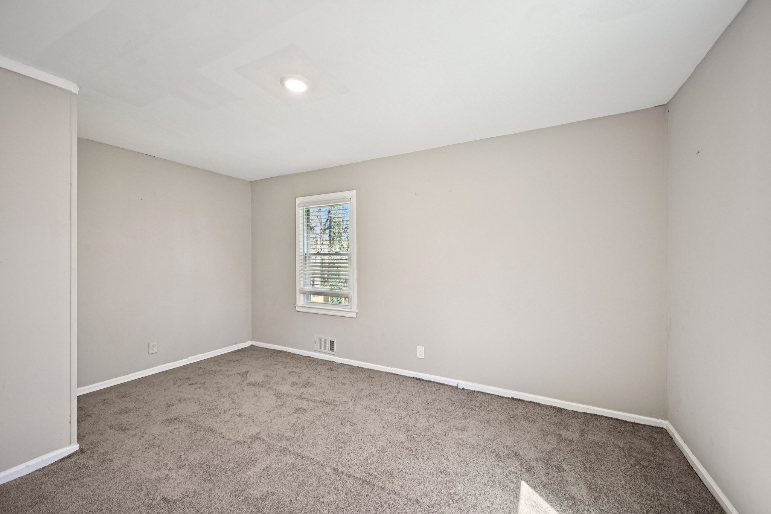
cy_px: 257
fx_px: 300
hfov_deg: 104.3
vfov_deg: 81.2
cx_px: 386
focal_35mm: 14
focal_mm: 14
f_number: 8
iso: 320
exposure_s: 1/15
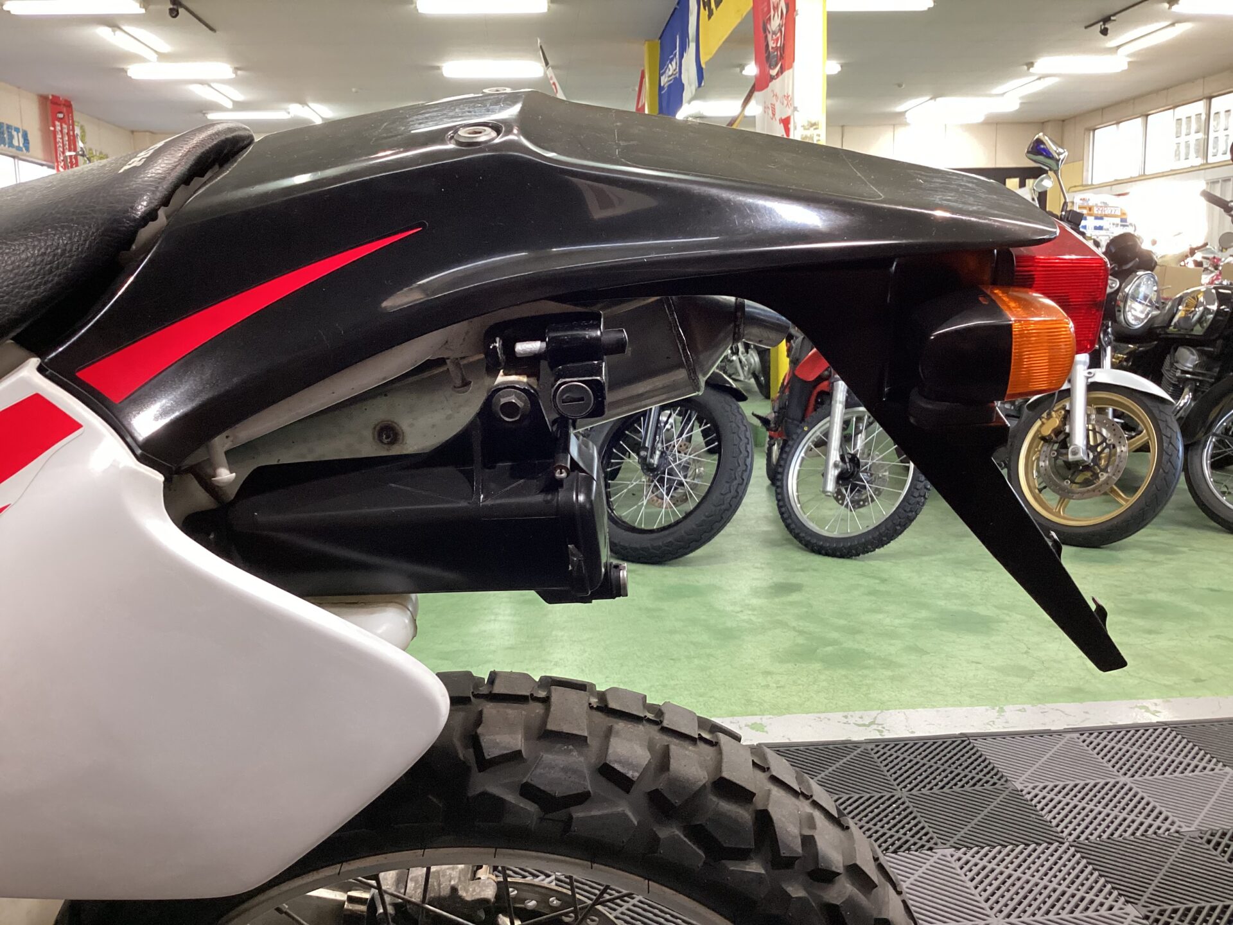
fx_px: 1104
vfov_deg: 45.4
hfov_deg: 58.4
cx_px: 616
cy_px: 462
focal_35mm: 31
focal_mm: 3.3
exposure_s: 1/60
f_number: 2.4
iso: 250
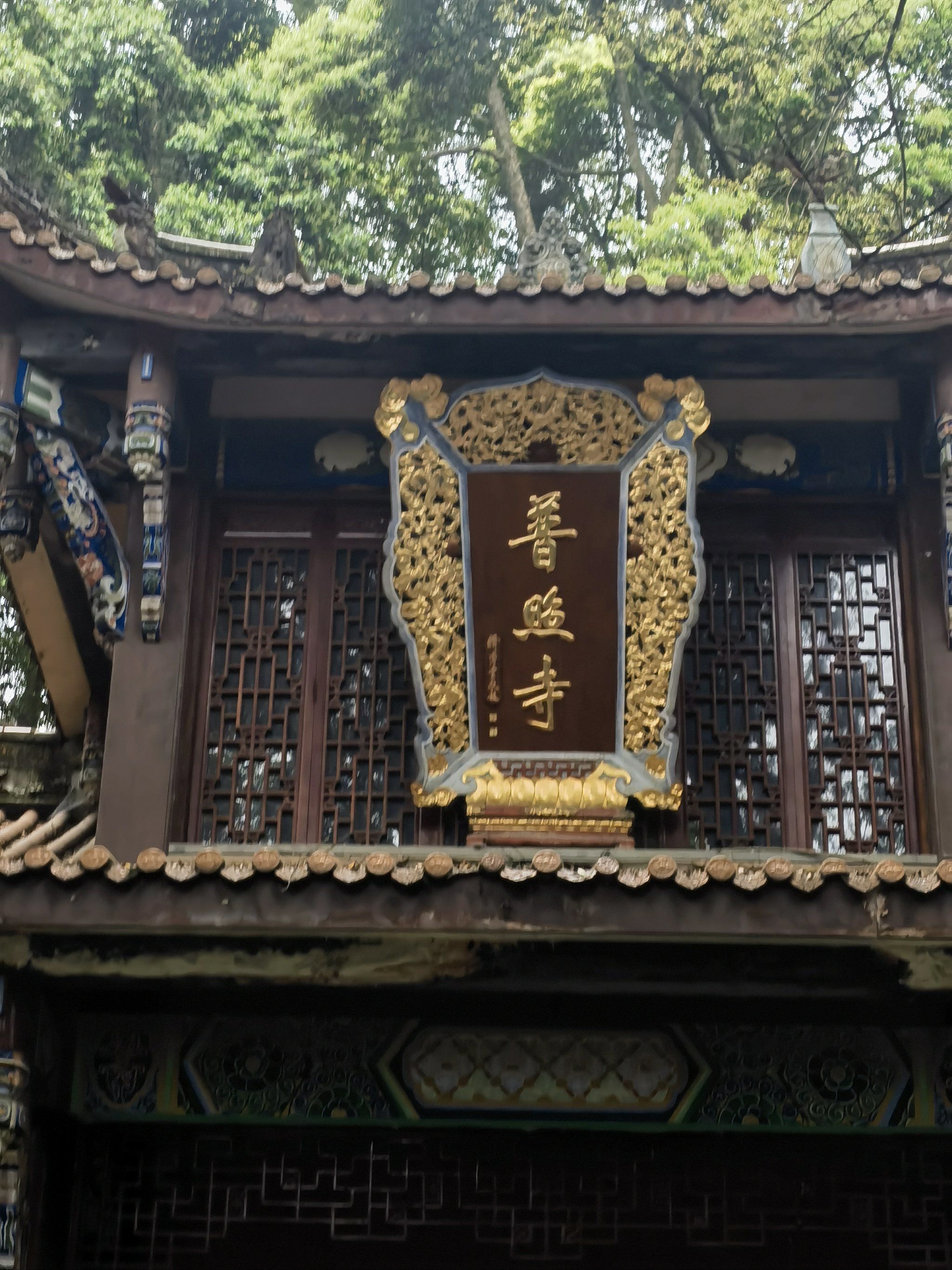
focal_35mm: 72
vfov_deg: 27.0
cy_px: 635
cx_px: 476
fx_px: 2640
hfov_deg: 20.4
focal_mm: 6.67
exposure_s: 1/200
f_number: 1.9
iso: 50
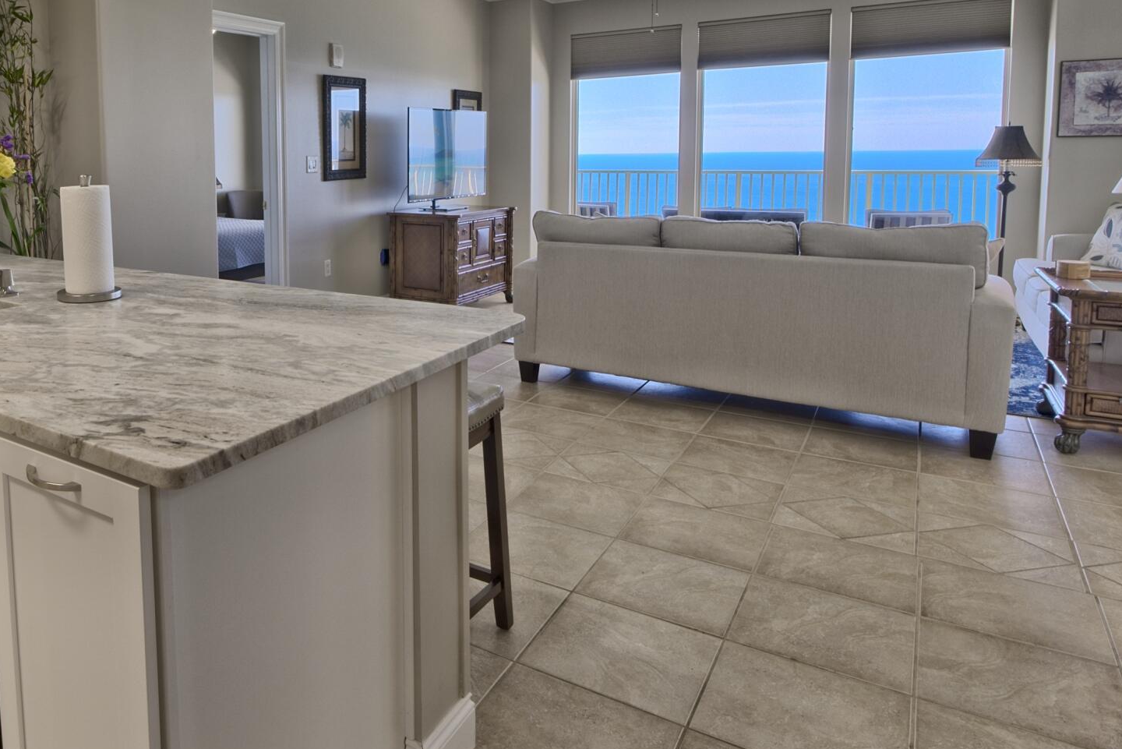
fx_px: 779
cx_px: 305
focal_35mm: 25
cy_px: 231
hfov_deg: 67.7
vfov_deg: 50.1
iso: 800
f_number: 13
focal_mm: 12
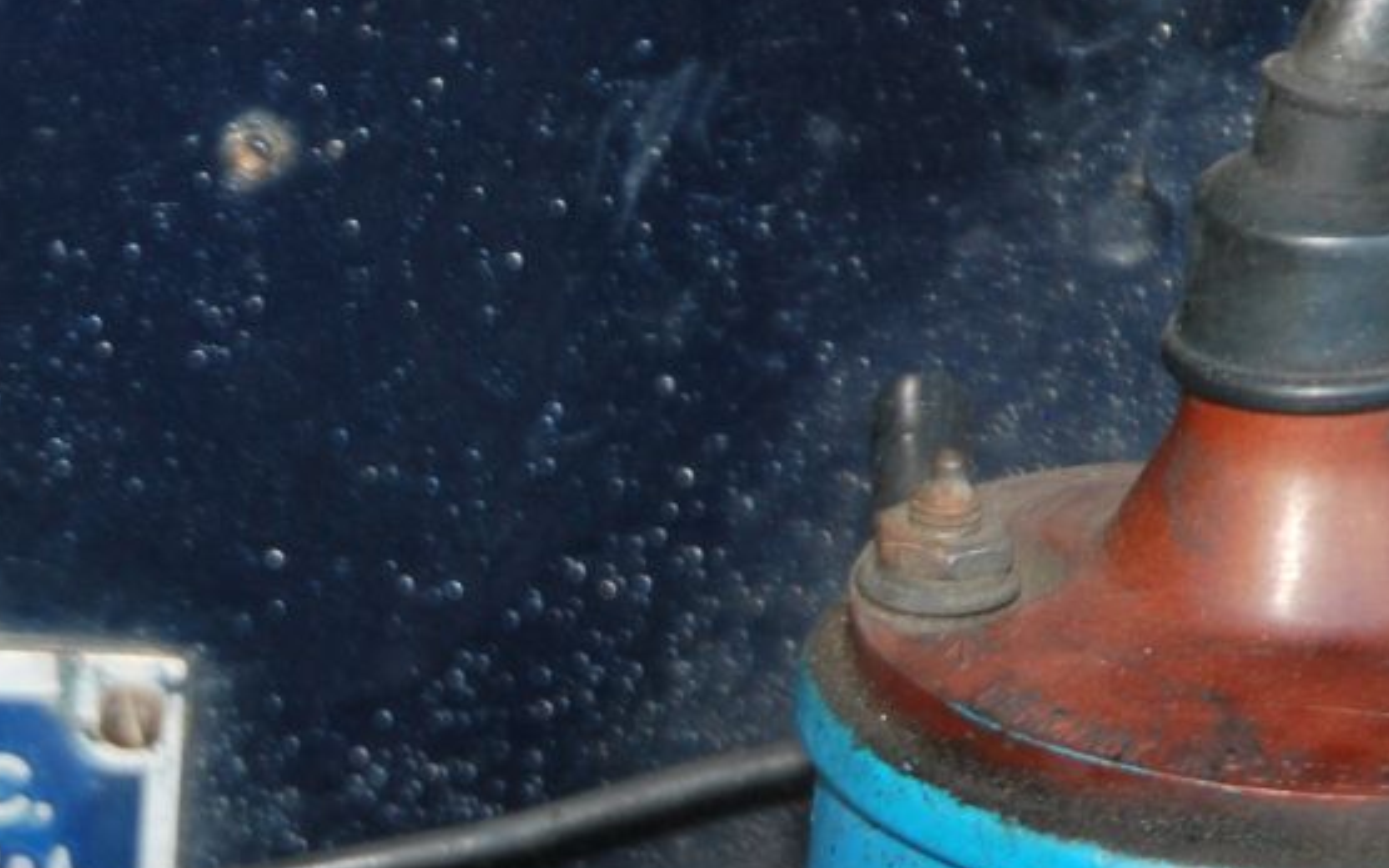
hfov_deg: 4.0
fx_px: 19749
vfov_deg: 2.5
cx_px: -230
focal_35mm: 522
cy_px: 847
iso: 200
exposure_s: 1/60
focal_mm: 105
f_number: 5.6
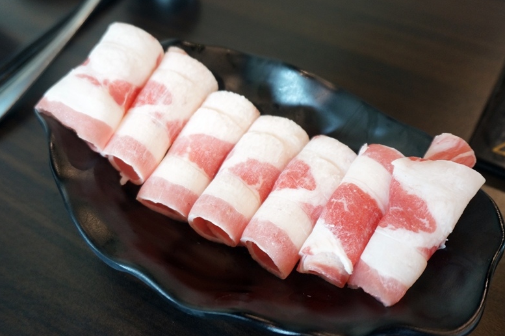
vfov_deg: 37.3
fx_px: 498
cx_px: 248
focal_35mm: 36
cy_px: 170
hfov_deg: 53.8
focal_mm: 23
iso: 1000
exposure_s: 1/60
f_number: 4
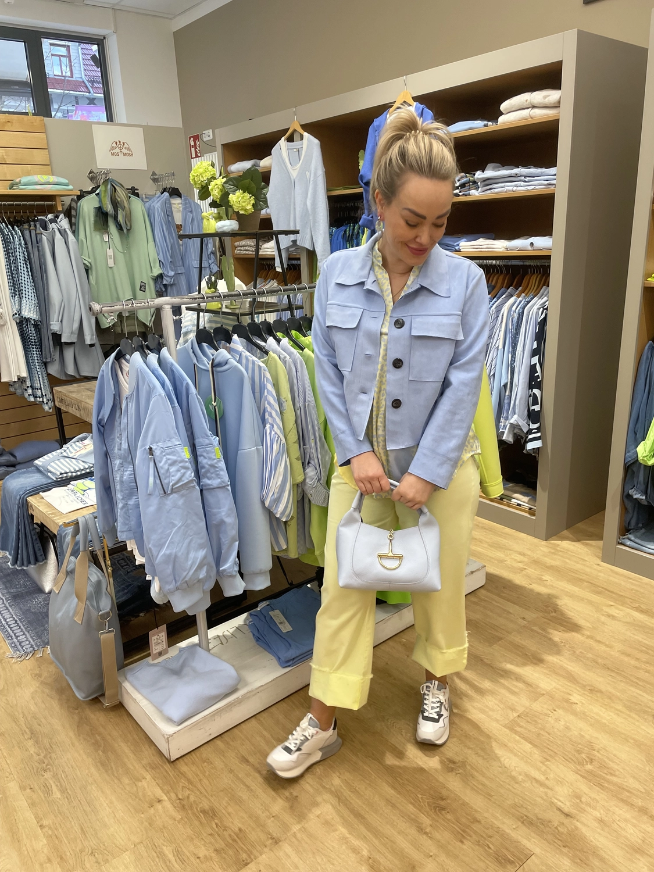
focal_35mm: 26
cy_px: 436
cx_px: 327
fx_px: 655
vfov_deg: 67.3
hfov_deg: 53.1
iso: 125
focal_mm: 4.2
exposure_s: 1/100
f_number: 1.6
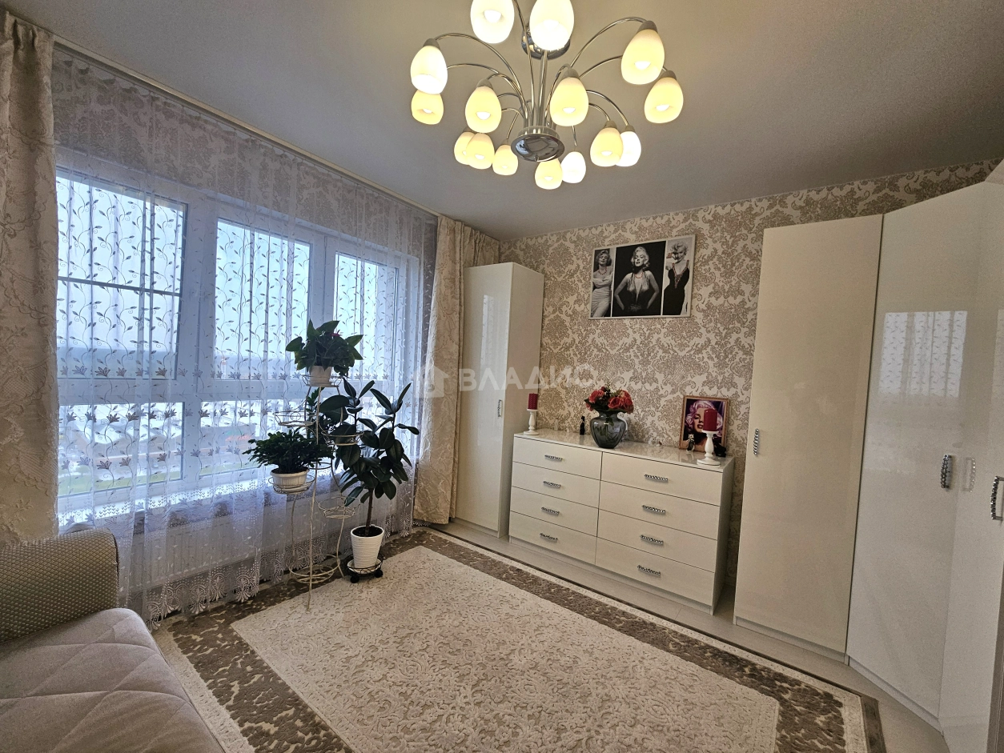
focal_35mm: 13
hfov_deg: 106.2
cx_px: 502
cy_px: 376
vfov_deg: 89.9
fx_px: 377
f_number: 2.2
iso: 50
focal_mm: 2.2
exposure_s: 1/112
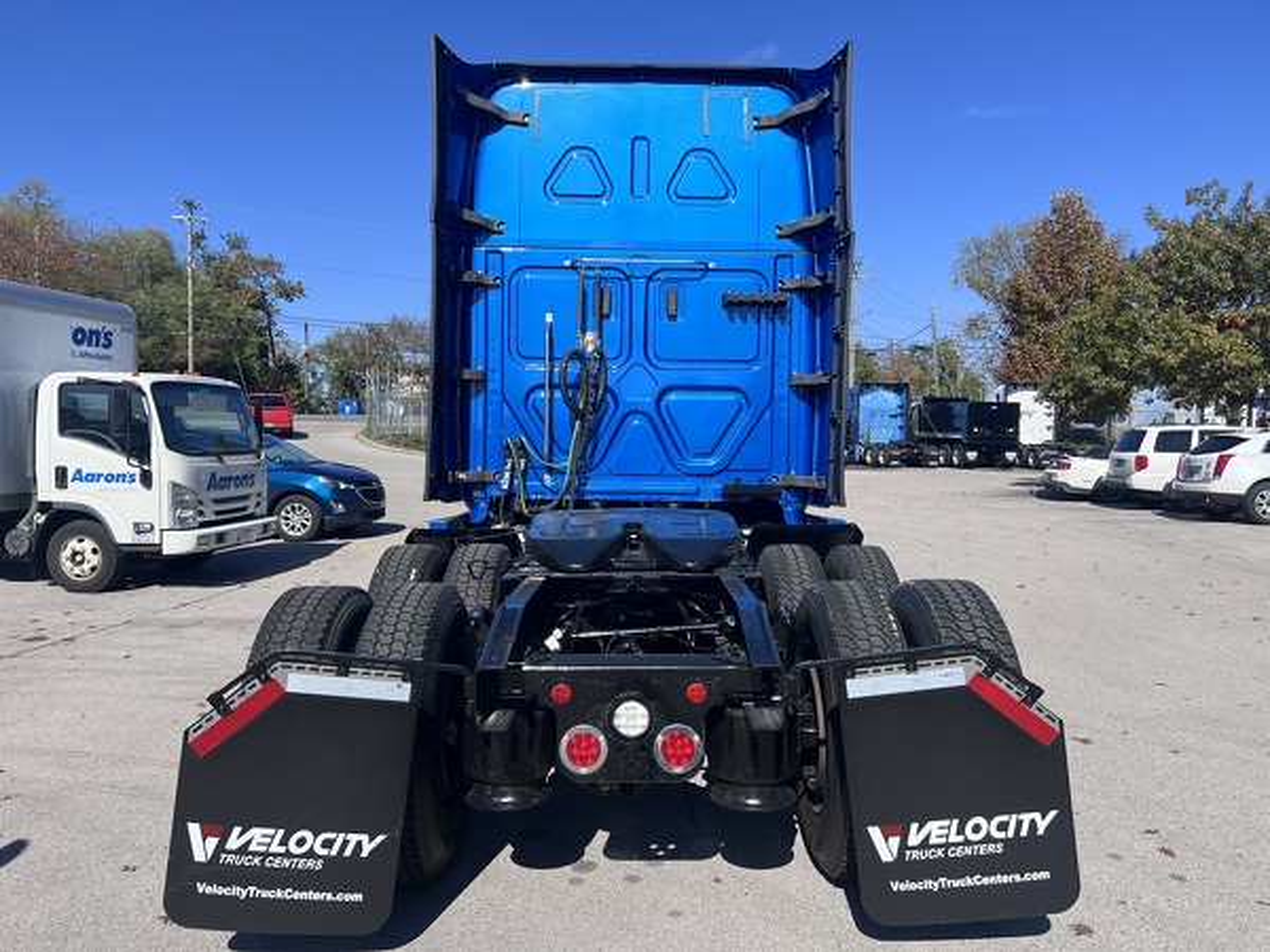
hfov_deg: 67.3
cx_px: 635
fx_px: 954
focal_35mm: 26
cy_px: 476
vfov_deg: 53.1
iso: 50
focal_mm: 5.7
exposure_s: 1/3831
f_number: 1.5
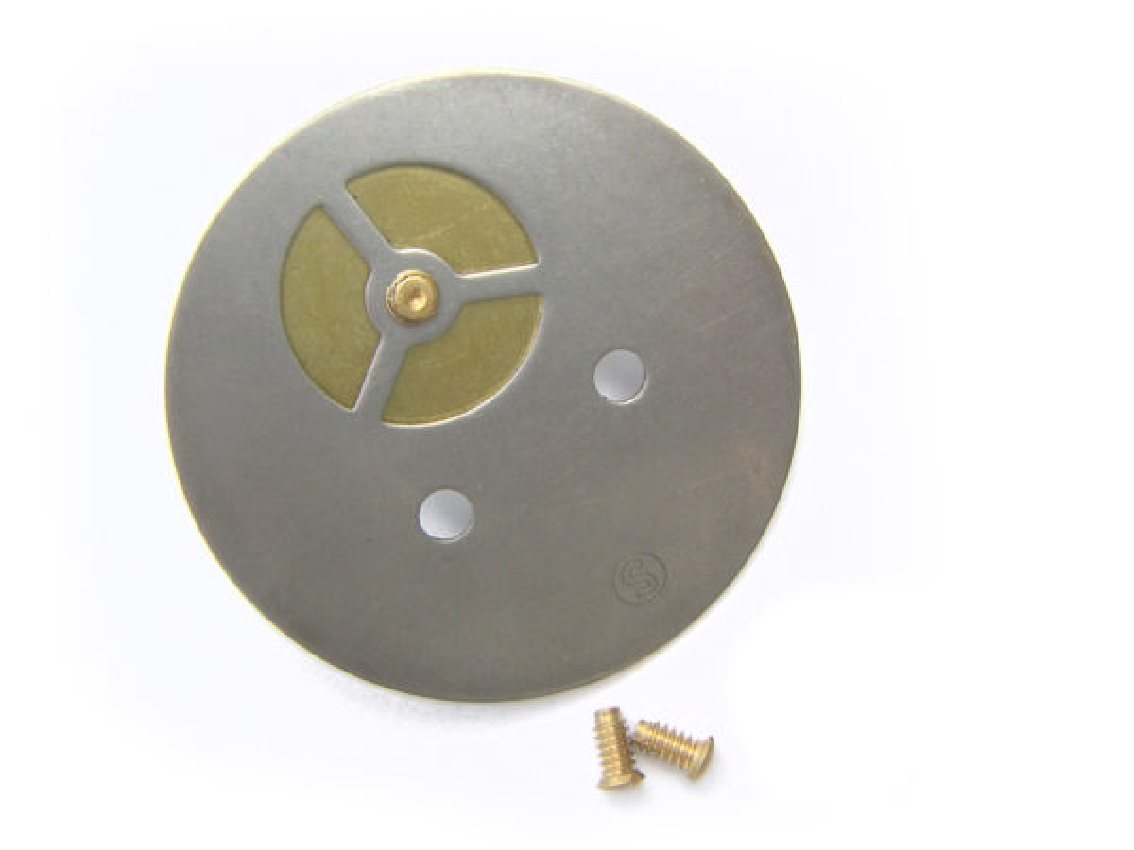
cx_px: 567
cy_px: 425
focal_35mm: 39
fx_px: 1278
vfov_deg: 36.8
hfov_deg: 47.9
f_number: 2.9
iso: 64
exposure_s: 1/350
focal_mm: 5.1
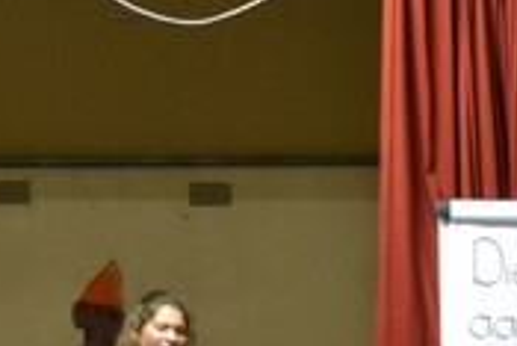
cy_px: 442
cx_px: -65
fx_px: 2587
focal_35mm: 180
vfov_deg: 7.6
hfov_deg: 11.2
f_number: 5.3
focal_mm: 42
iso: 2000
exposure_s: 1/15
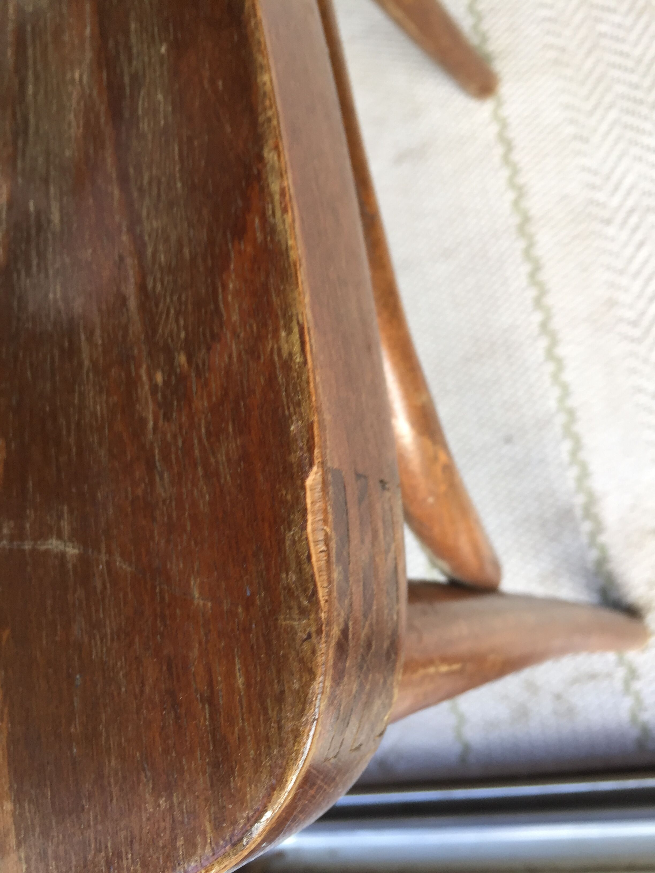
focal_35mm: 29
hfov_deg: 48.2
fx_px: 732
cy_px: 436
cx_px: 328
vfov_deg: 61.7
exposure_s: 1/50
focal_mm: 4.15
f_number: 2.2
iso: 40
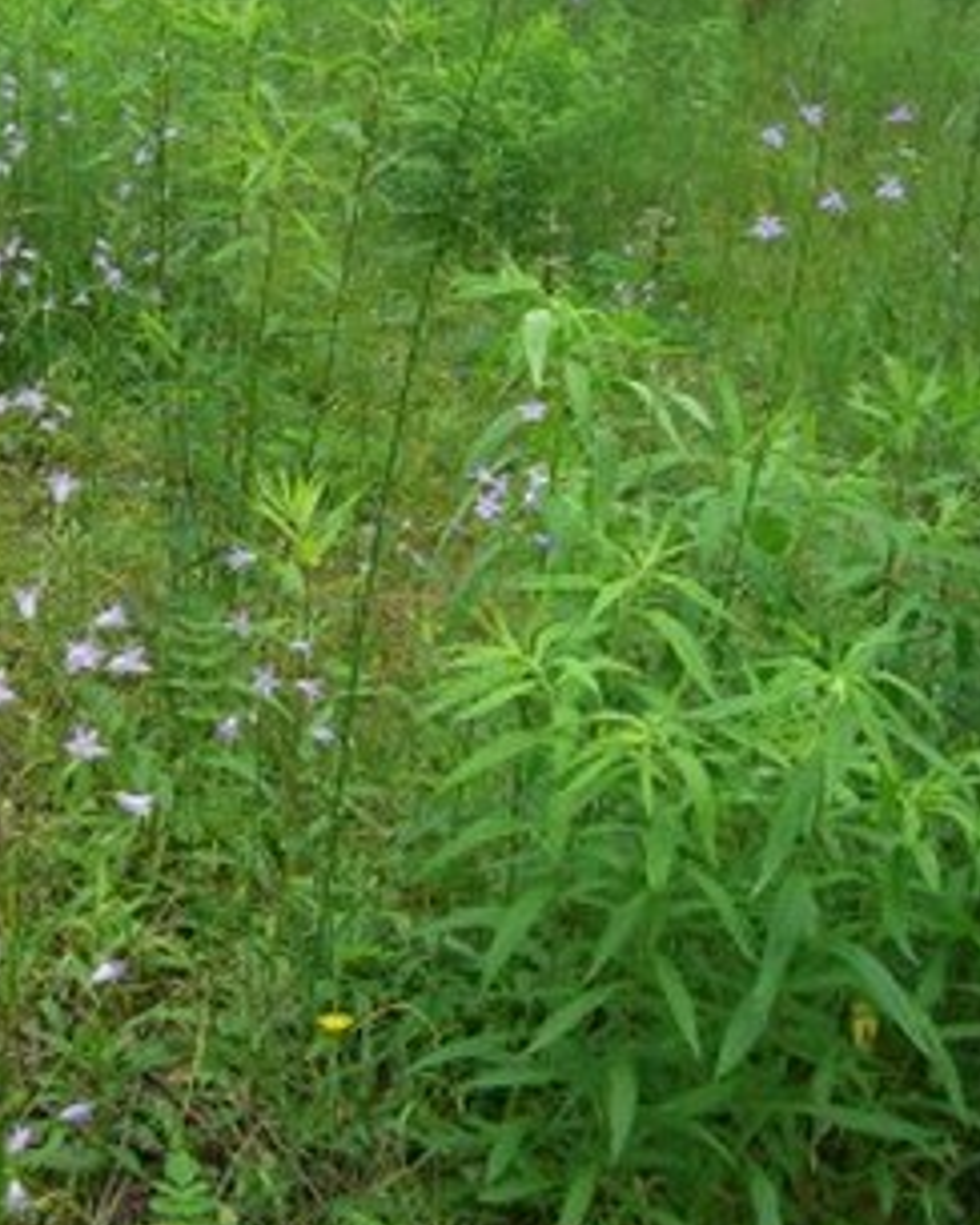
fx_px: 2030
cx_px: 82
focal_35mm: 56
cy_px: 623
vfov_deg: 33.6
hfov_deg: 26.2
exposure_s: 1/160
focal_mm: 7.9
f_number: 2.8
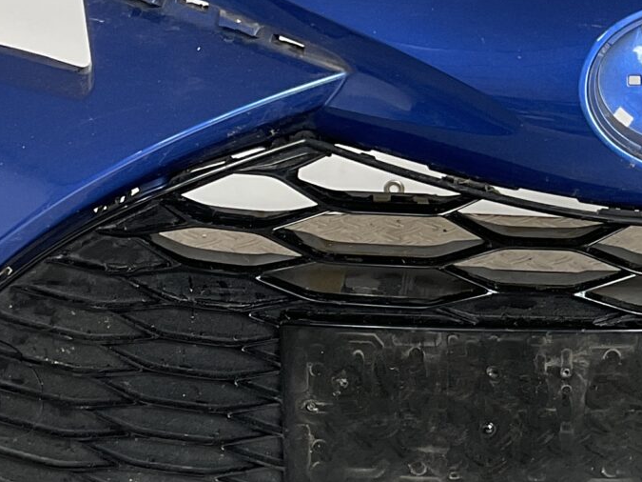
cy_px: 80
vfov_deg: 13.4
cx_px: 660
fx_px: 2040
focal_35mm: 110
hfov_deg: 17.4
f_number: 1.8
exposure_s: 1/100
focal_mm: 3
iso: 25
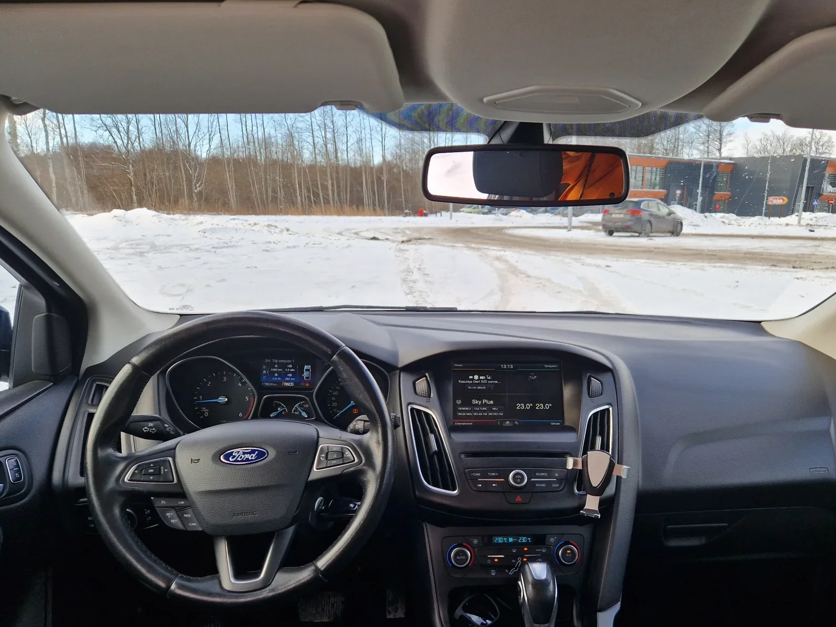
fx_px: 700
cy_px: 380
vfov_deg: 47.9
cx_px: 477
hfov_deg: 61.4
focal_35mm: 29
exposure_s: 1/274
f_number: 1.8
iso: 50
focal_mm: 5.4
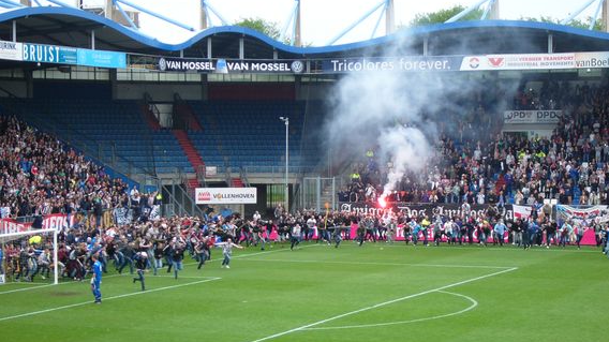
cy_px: 214
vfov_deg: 12.9
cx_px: 304
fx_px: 1517
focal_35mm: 94
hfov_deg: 22.7
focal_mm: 14.3
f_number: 4.6
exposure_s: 1/80
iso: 100
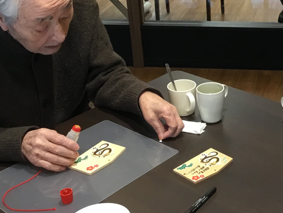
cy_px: 67
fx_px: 548
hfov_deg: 28.3
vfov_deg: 21.8
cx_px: 228
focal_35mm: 67
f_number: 2.4
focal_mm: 3.3
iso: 80
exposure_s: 1/30
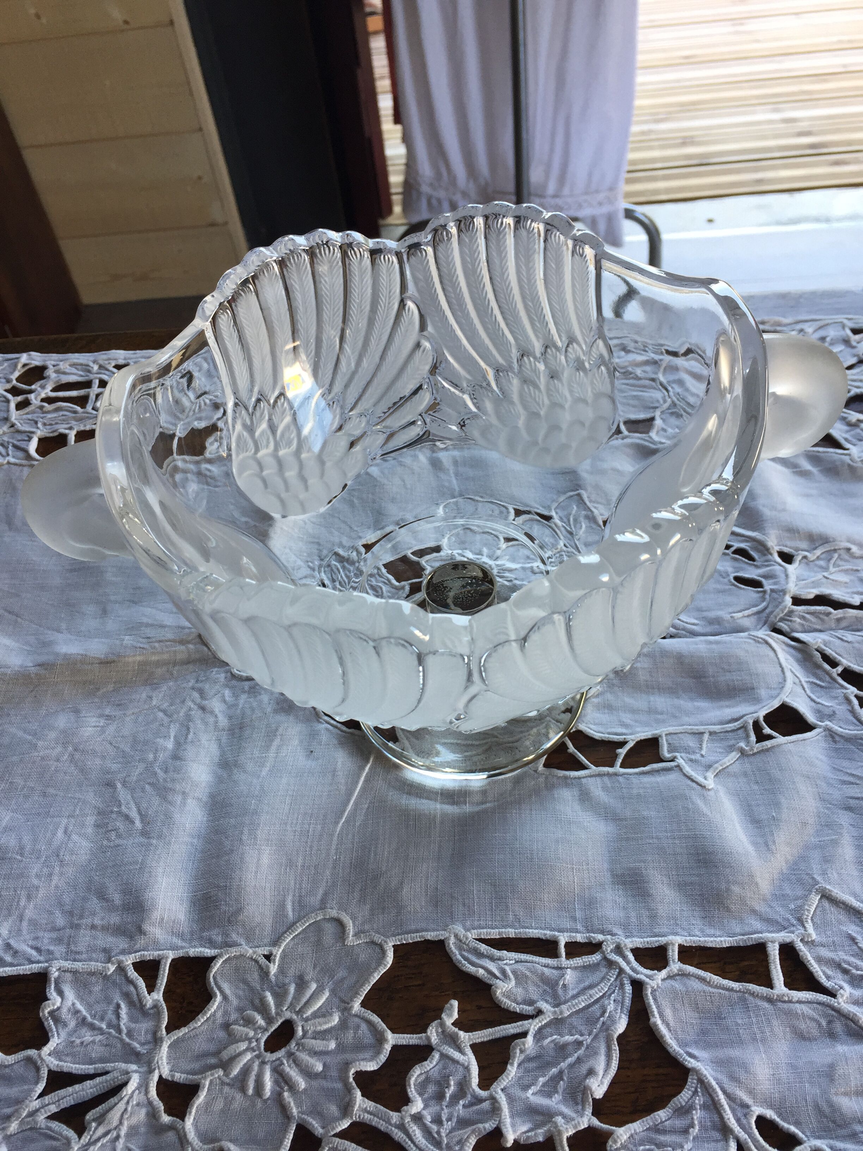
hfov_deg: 48.2
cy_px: 576
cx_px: 432
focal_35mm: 29
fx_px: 964
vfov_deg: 61.7
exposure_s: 1/100
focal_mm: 4.15
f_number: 2.2
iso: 40
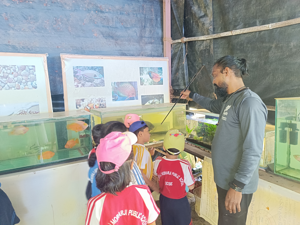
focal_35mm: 24
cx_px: 150
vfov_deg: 56.8
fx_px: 208
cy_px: 112
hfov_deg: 71.6
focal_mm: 6.14
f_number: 1.65
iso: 1887
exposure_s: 1/25
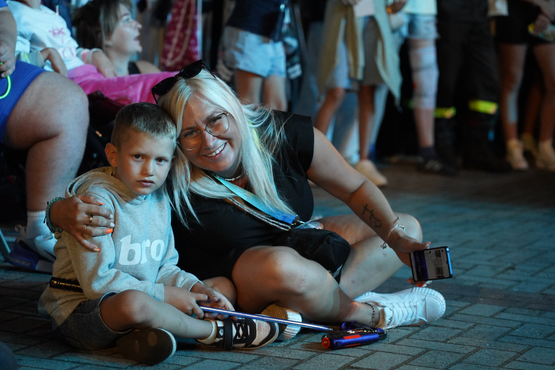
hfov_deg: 19.5
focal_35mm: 105
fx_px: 1619
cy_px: 185
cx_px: 278
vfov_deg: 13.0
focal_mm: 105
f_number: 4
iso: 8000
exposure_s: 1/100
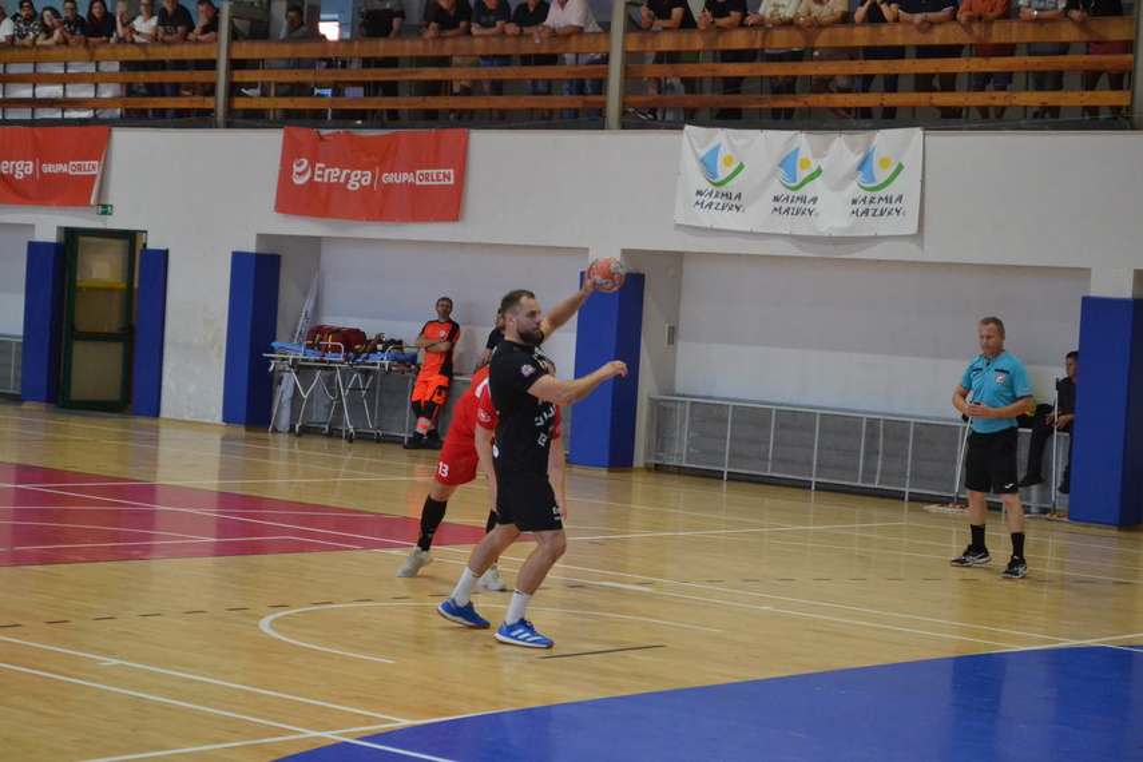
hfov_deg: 24.6
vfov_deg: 16.6
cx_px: 572
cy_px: 381
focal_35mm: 82
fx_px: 2619
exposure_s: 1/250
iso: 3200
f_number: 5.6
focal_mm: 55
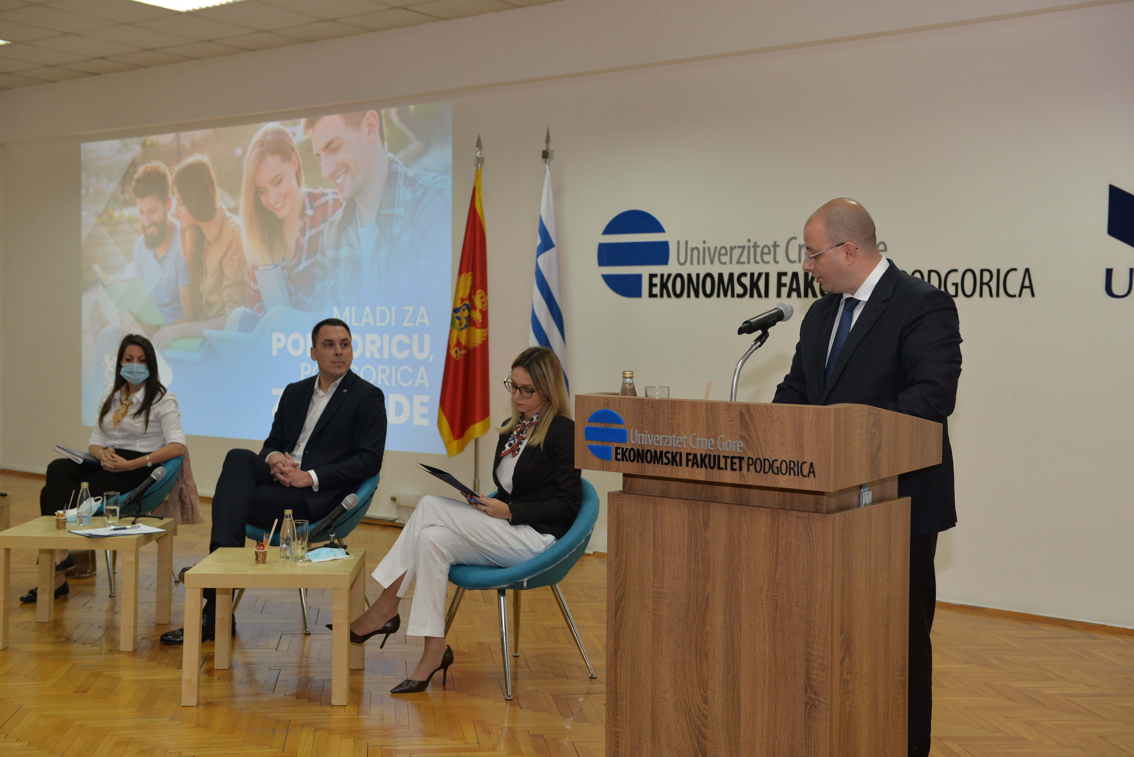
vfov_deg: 30.5
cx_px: 567
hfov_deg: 44.5
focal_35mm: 44
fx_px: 1386
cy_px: 378
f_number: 4
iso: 800
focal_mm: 44
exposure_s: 1/125
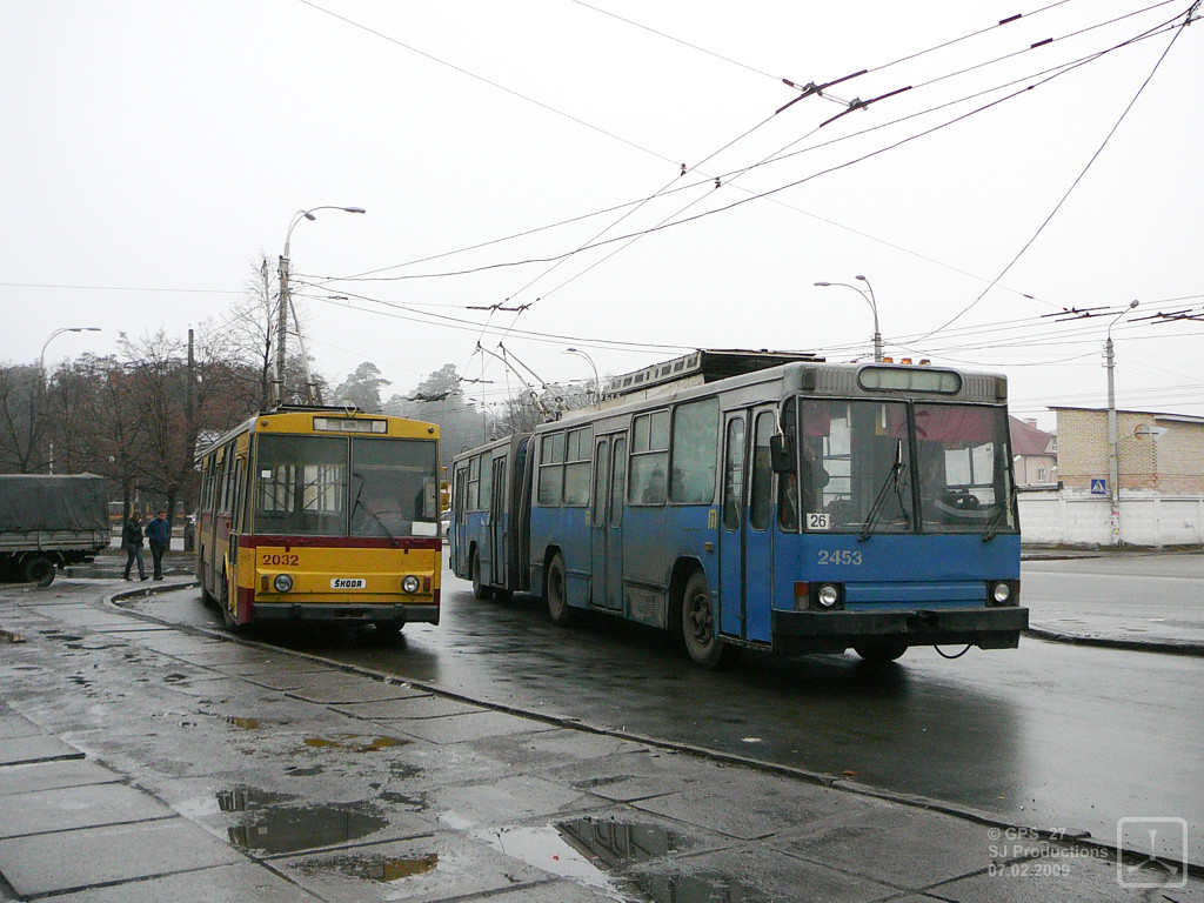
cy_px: 452
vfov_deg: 40.7
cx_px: 602
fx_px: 1217
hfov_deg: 52.6
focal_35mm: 35
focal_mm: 5.2
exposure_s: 1/400
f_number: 2.8
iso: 100
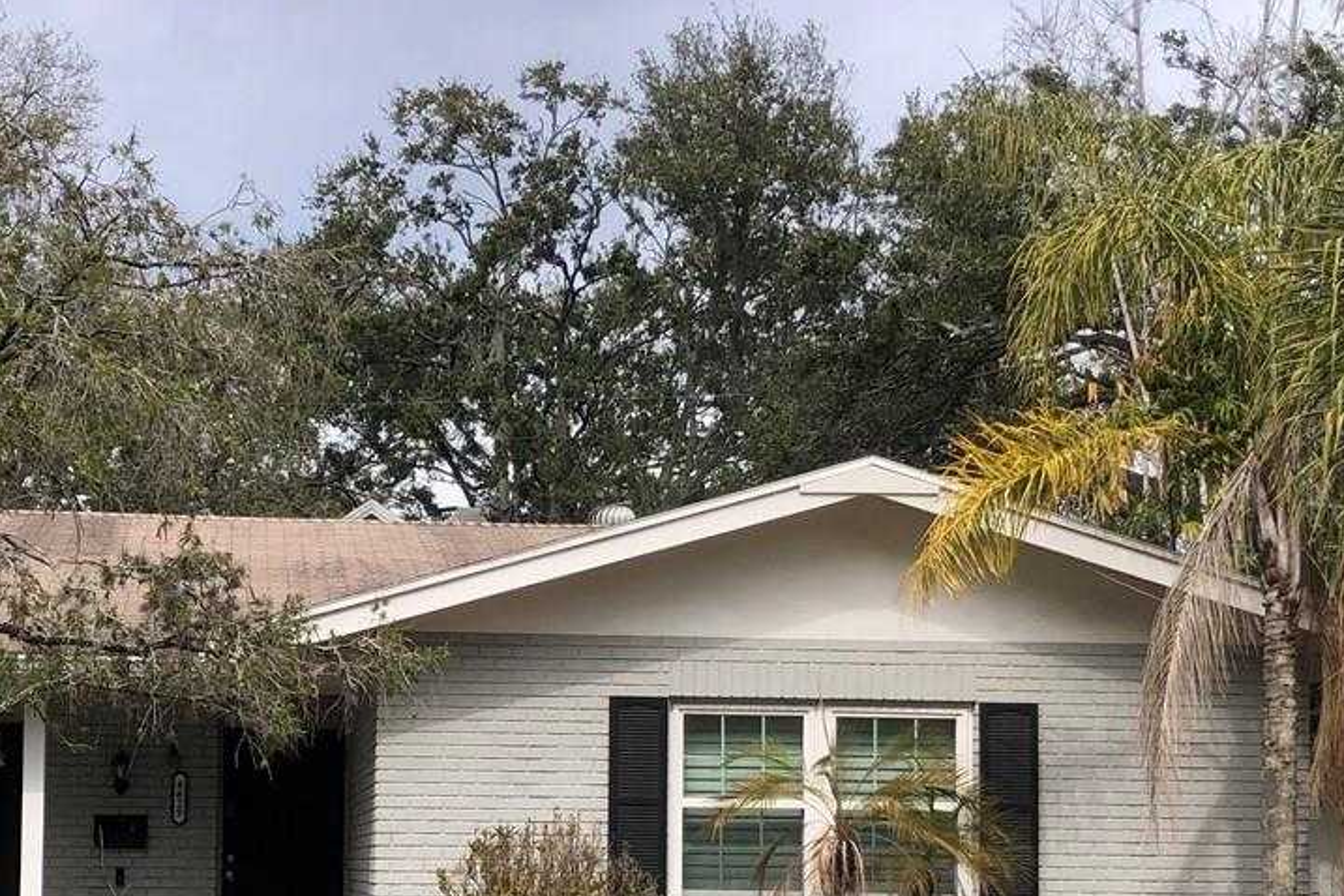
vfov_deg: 20.6
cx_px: 448
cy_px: 780
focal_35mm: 65
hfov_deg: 30.7
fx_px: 2426
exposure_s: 1/1143
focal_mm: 3.99
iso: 20
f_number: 1.8
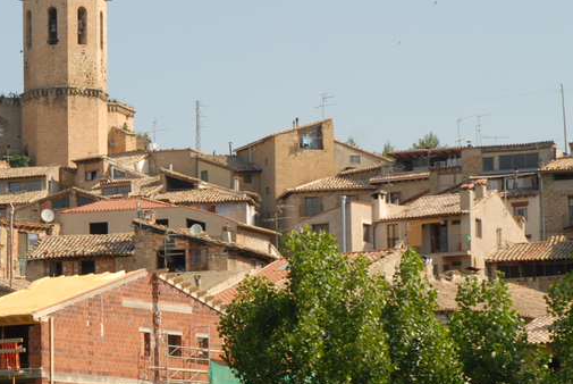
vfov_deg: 9.7
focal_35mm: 142
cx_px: -83
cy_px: 307
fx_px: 2263
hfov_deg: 14.1
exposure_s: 1/320
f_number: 9
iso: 200
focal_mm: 40
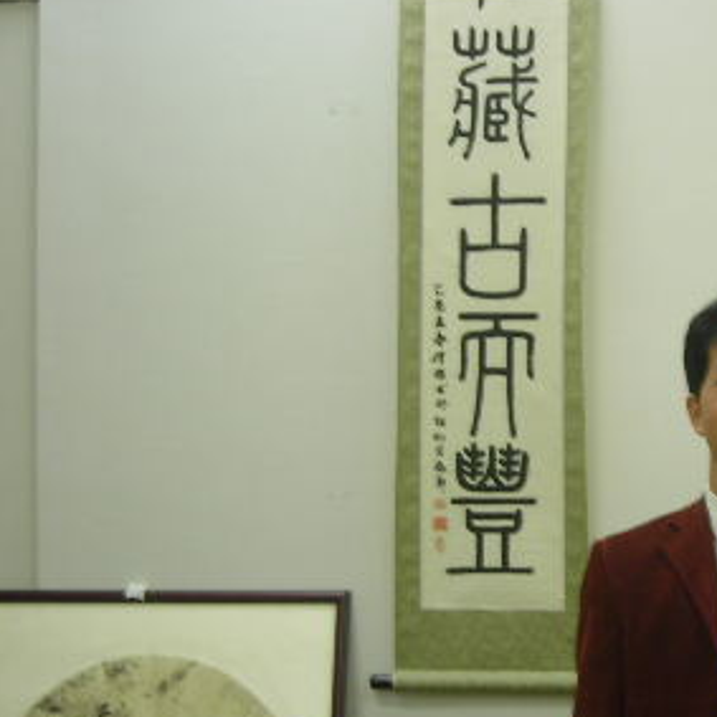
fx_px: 1781
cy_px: 471
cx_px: 750
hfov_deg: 21.8
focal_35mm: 76
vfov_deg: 22.7
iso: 50
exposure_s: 1/10.1
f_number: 3.2
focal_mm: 6.3
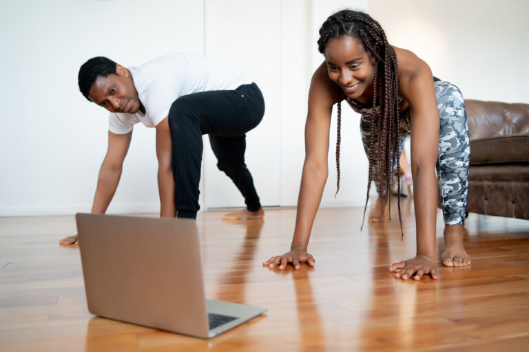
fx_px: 514
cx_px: 264
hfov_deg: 54.4
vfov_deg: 37.9
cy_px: 176
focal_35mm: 35
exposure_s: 1/100
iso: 400
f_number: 2.8
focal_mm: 35
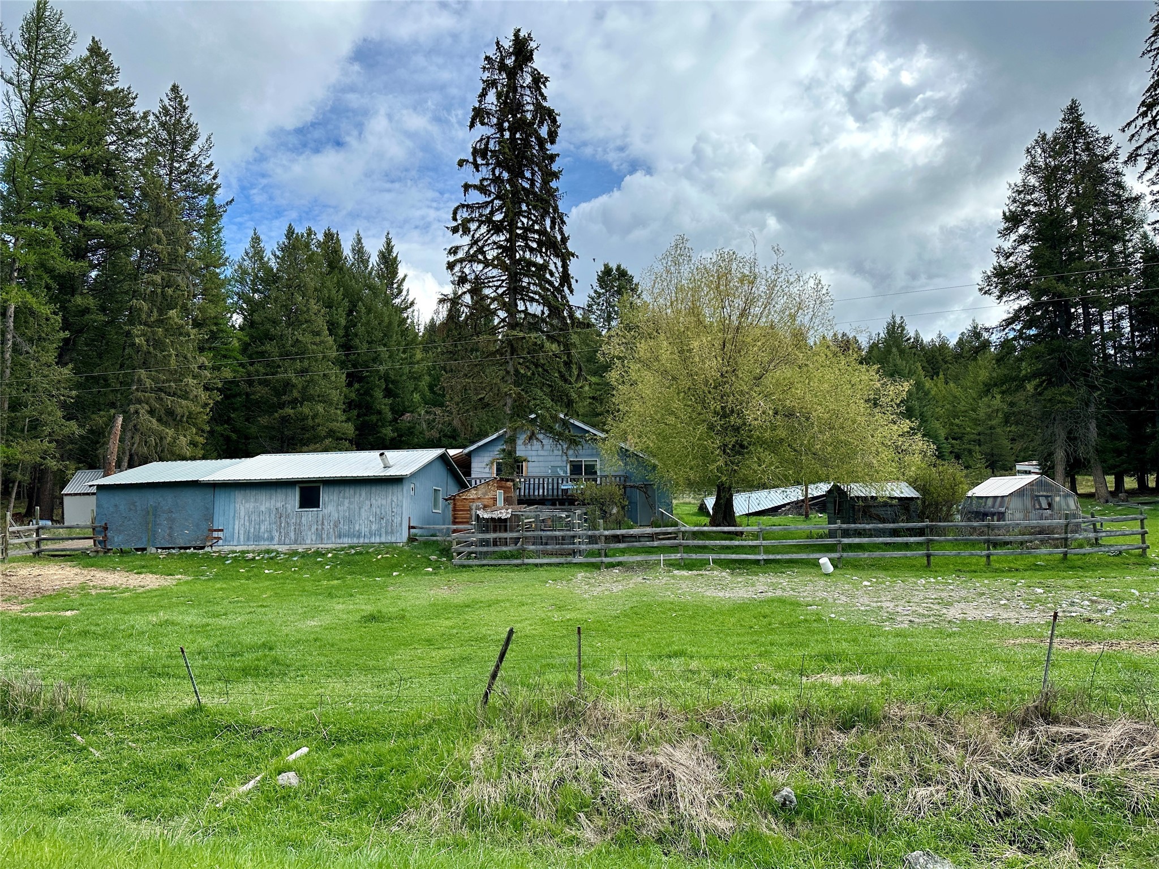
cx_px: 580
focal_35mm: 24
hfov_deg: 71.6
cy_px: 434
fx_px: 804
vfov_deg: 56.8
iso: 80
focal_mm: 6.86
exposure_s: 1/3472
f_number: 1.78
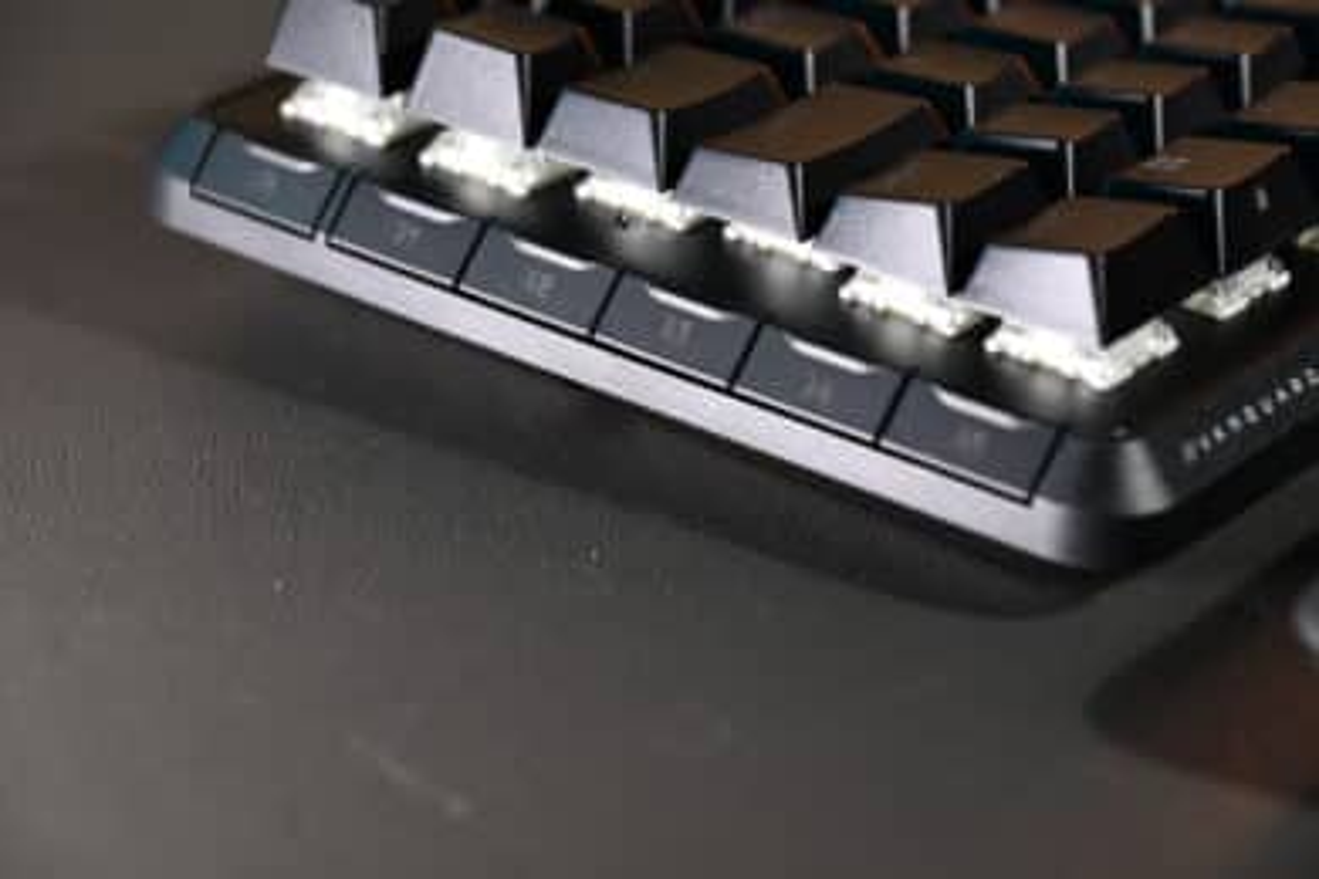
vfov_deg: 11.4
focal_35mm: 120
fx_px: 4396
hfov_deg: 17.1
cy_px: 440
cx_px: 660
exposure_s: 1/125
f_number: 8
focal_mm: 120
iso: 2000
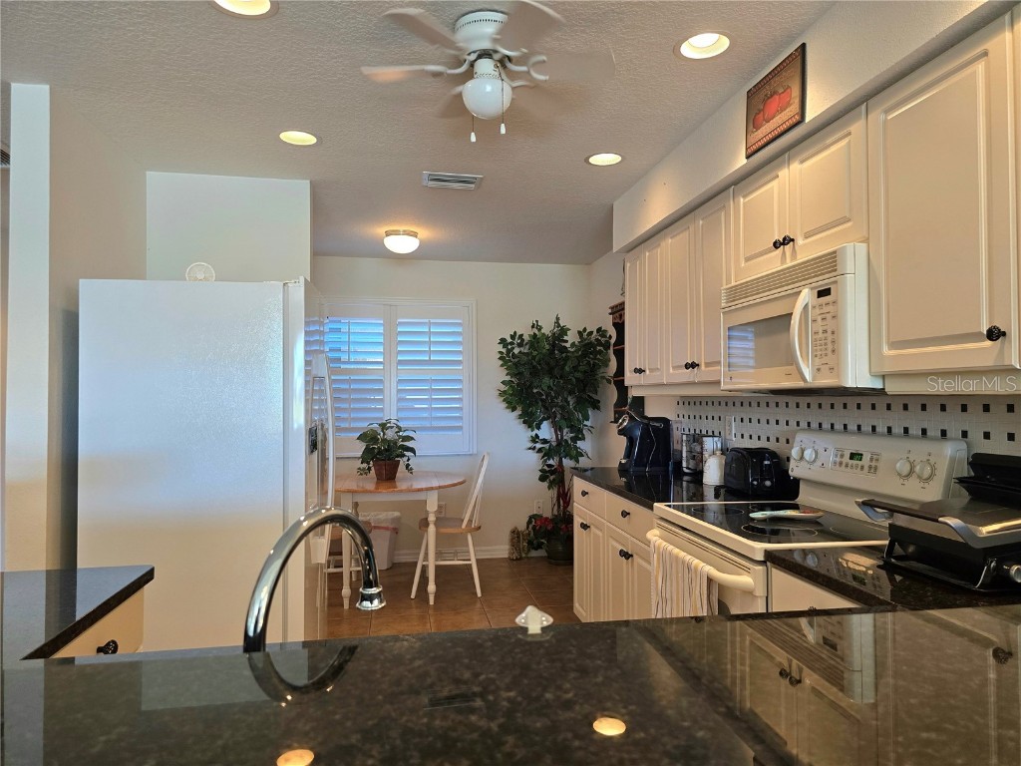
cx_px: 510
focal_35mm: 23
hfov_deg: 73.9
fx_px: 678
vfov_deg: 58.9
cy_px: 383
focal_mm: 6.3
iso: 200
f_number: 1.7
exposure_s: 1/120
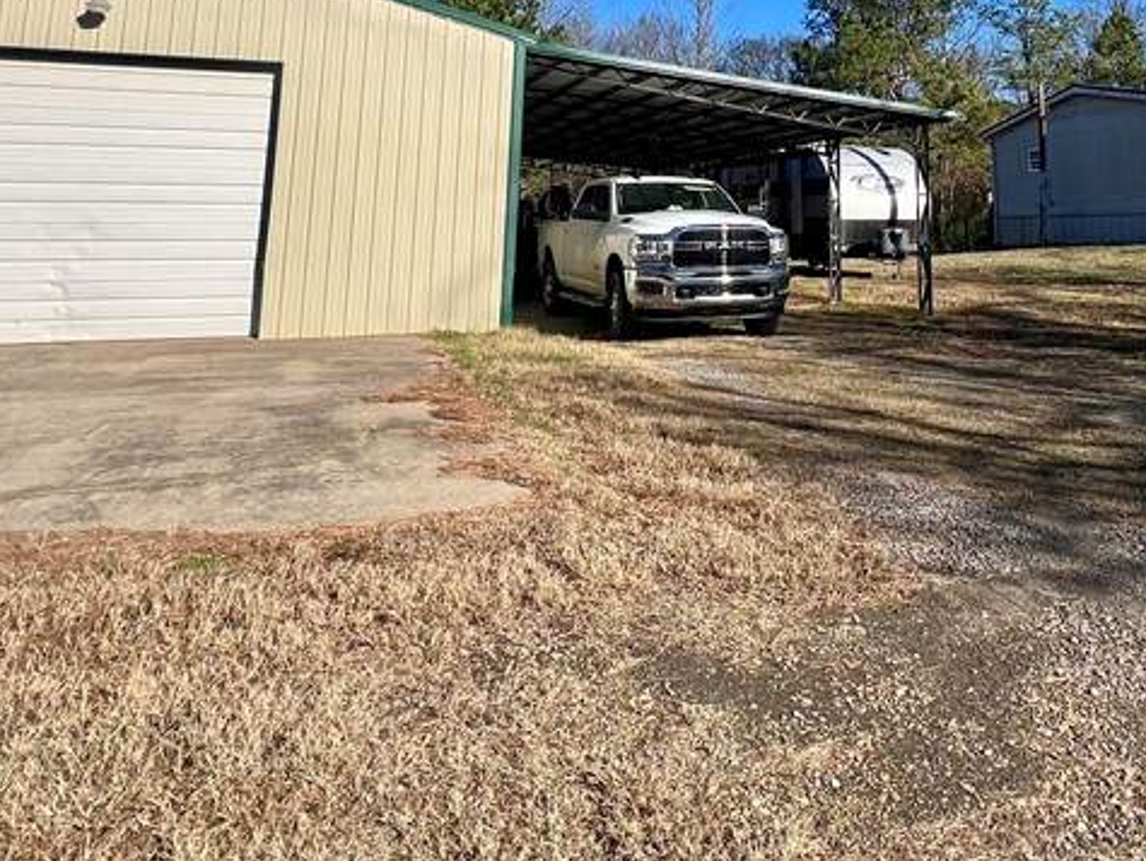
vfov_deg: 44.0
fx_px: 928
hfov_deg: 62.1
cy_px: 41
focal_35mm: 28
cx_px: 746
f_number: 1.8
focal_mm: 1.57
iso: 32
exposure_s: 1/1845
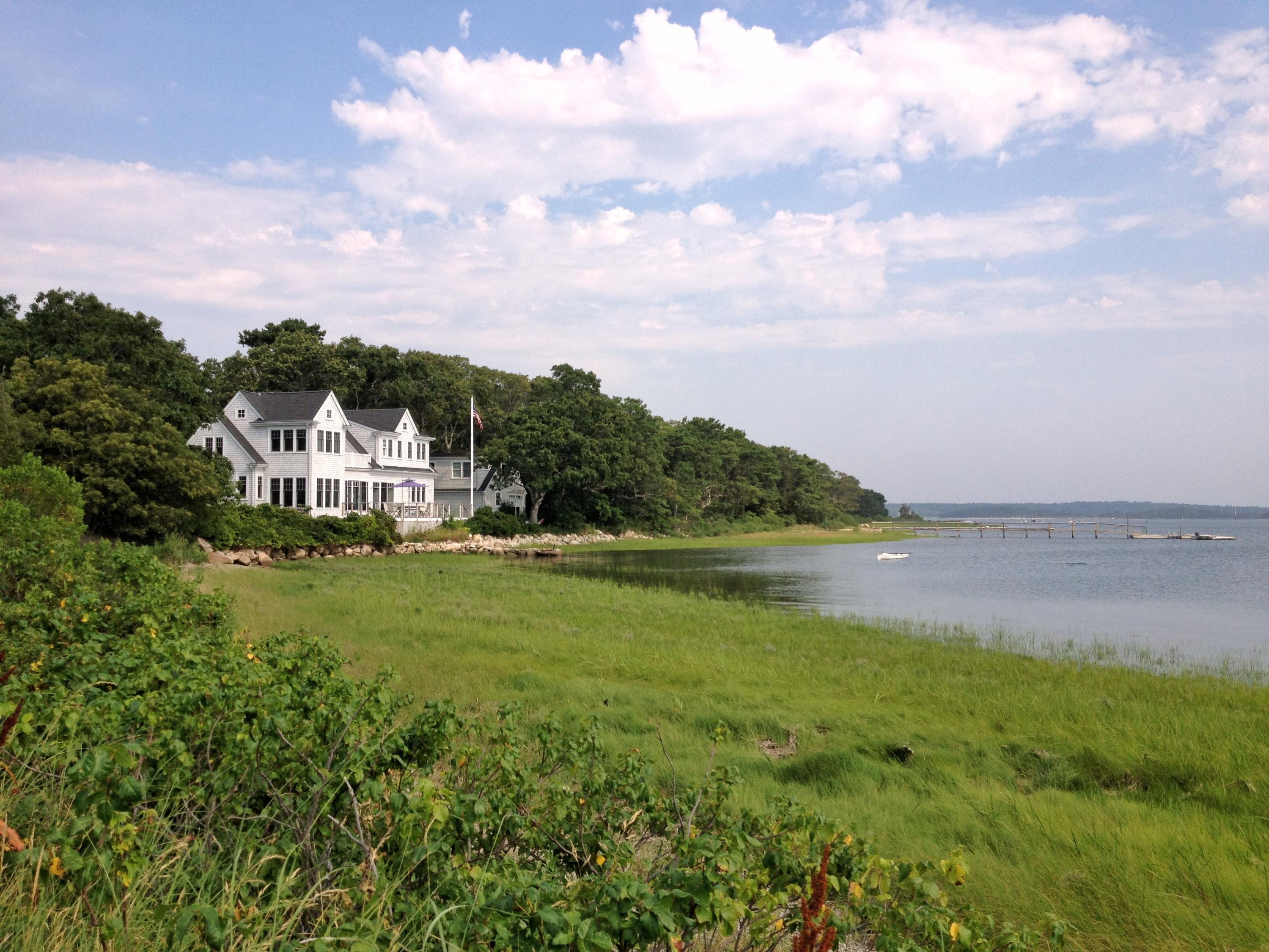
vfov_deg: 40.7
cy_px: 476
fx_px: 1283
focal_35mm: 35
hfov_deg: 52.6
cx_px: 634
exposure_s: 1/1346
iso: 64
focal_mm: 4.28
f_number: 2.4
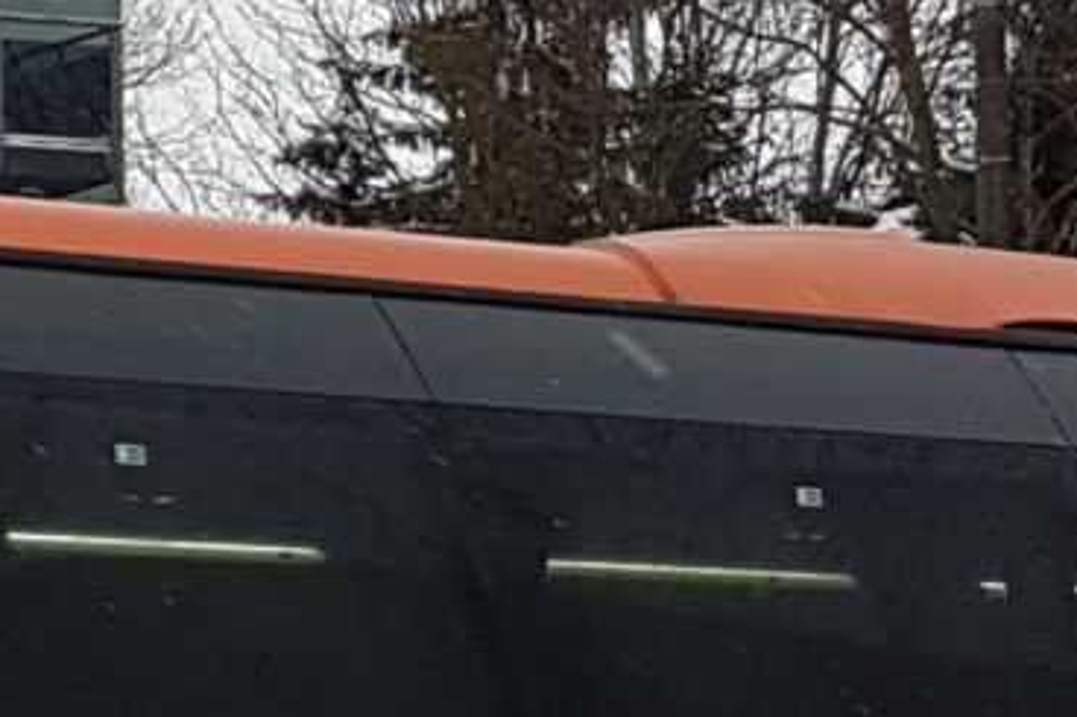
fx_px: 5622
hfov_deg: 10.7
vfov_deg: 7.3
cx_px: -401
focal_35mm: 188
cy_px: 793
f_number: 1.7
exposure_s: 1/120
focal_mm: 4.2
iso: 50
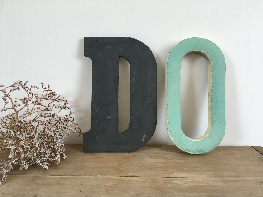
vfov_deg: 48.2
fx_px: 220
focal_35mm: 29
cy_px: 98
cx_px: 132
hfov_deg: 61.7
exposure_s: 1/33
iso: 32
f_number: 2.2
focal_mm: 4.15
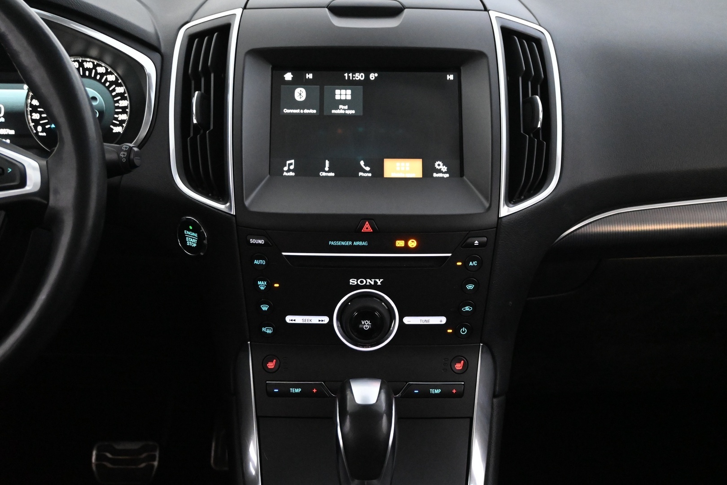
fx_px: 833
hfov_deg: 47.2
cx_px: 364
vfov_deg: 32.4
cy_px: 242
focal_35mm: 41
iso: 7200
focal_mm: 27.5
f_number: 4.5
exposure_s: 1/40
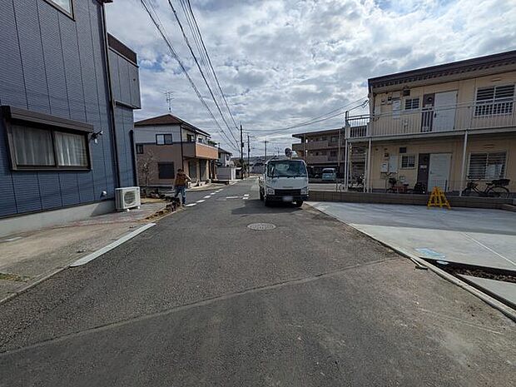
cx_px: 258
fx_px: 209
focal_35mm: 14
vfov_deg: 85.7
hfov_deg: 102.1
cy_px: 194
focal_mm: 1.83
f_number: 2.2
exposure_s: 1/7407
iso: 53
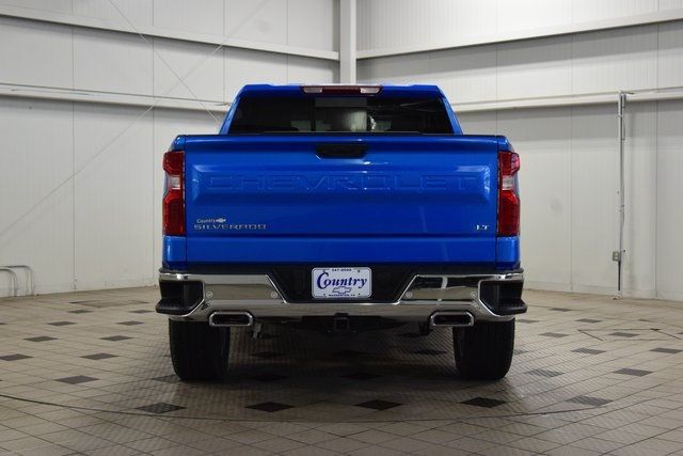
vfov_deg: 25.1
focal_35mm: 54
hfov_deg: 36.9
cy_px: 228
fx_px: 1025
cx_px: 342
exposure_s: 1/60
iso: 1600
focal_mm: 36
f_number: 8
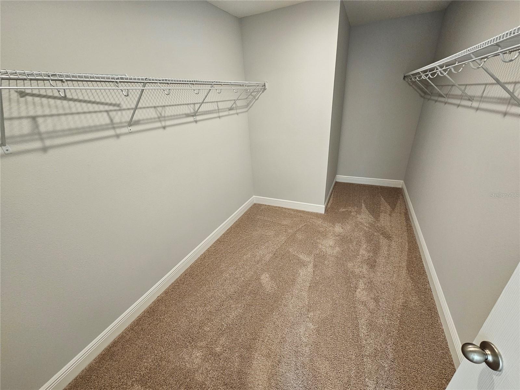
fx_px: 195
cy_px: 195
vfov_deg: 89.9
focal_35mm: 13
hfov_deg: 106.2
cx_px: 260
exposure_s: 1/60
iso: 200
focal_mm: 2.2
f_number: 2.2
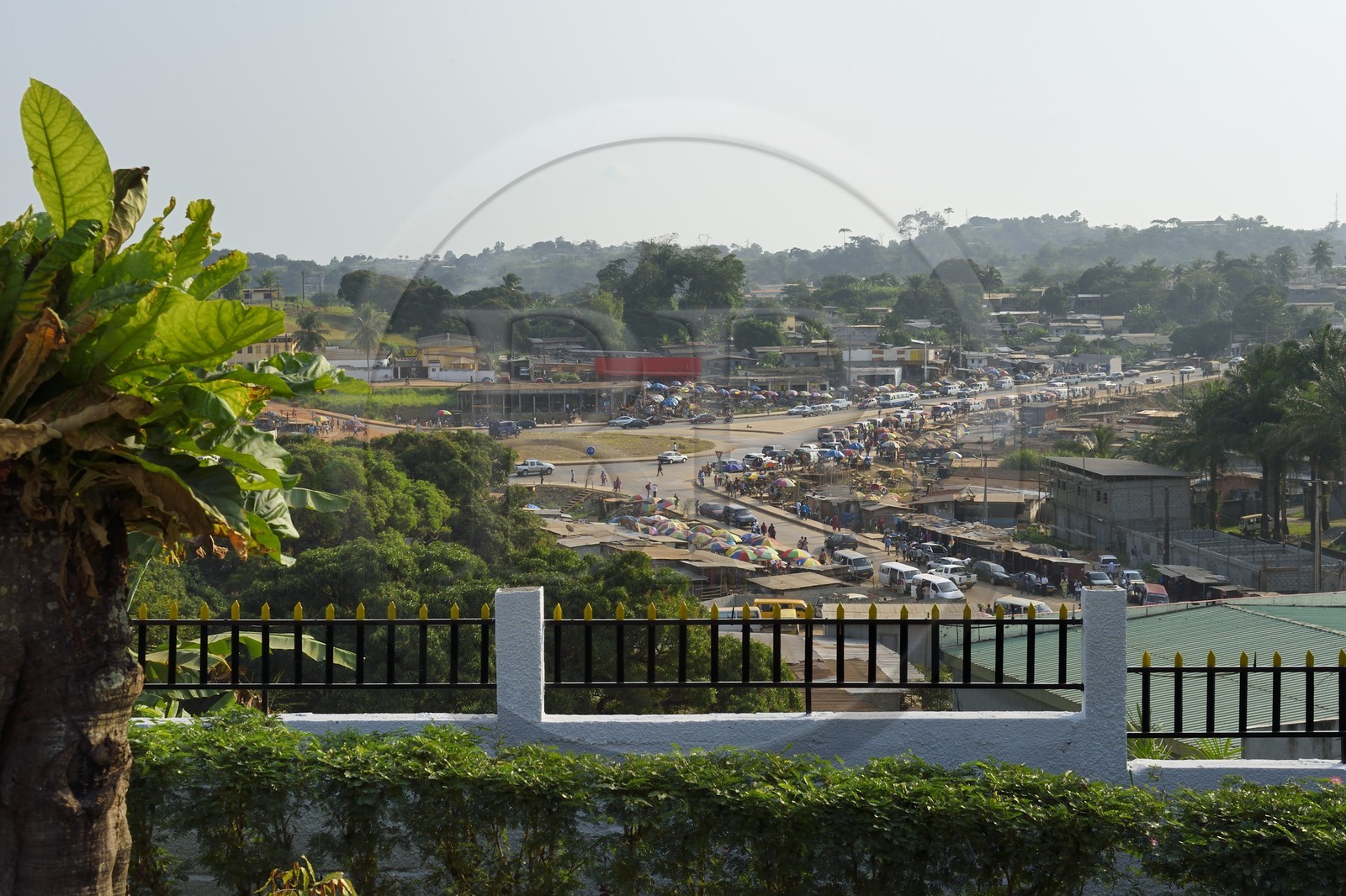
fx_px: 1794
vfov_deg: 28.1
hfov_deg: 41.1
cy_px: 448
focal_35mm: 48
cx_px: 673
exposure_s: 1/160
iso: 200
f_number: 14
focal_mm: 48
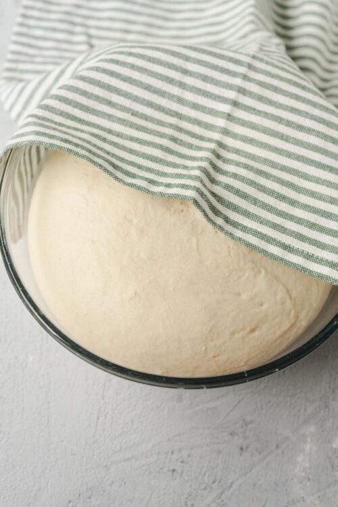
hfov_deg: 27.0
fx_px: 704
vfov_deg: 39.6
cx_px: 169
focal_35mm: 50
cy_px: 254
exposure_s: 1/25
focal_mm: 50
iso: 125
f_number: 5.6
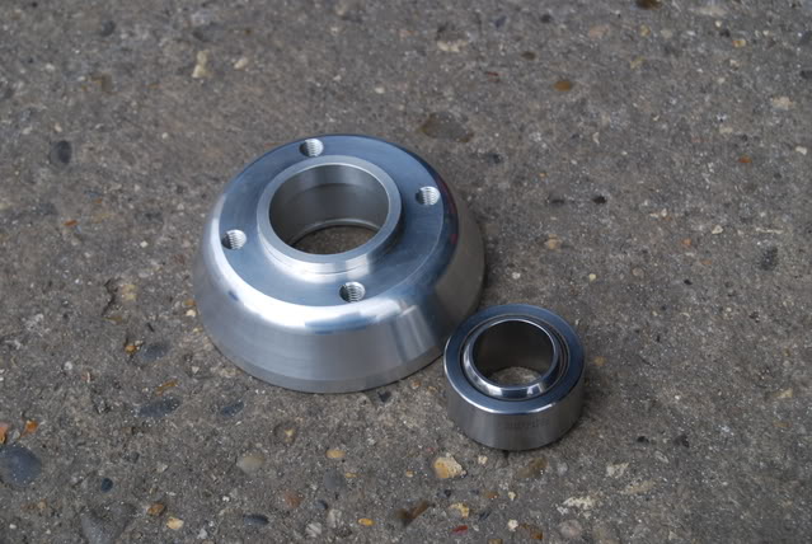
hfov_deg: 24.6
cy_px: 272
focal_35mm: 82
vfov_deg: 16.6
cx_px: 406
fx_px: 1863
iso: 100
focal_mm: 55
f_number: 8
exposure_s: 1/100
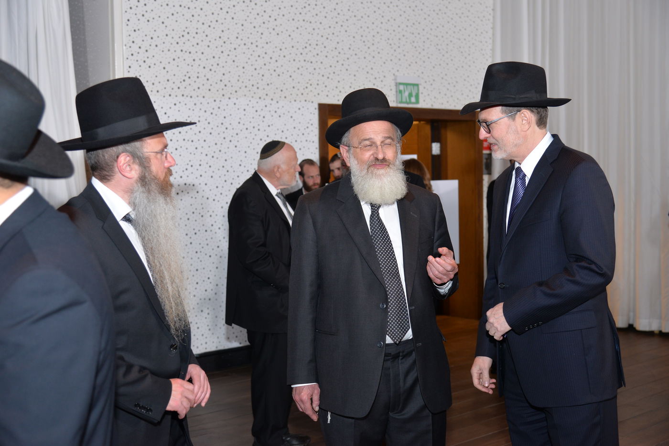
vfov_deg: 27.0
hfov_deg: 39.6
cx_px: 334
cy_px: 223
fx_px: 929
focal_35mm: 50
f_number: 4.5
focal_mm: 50
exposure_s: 1/125
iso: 1000
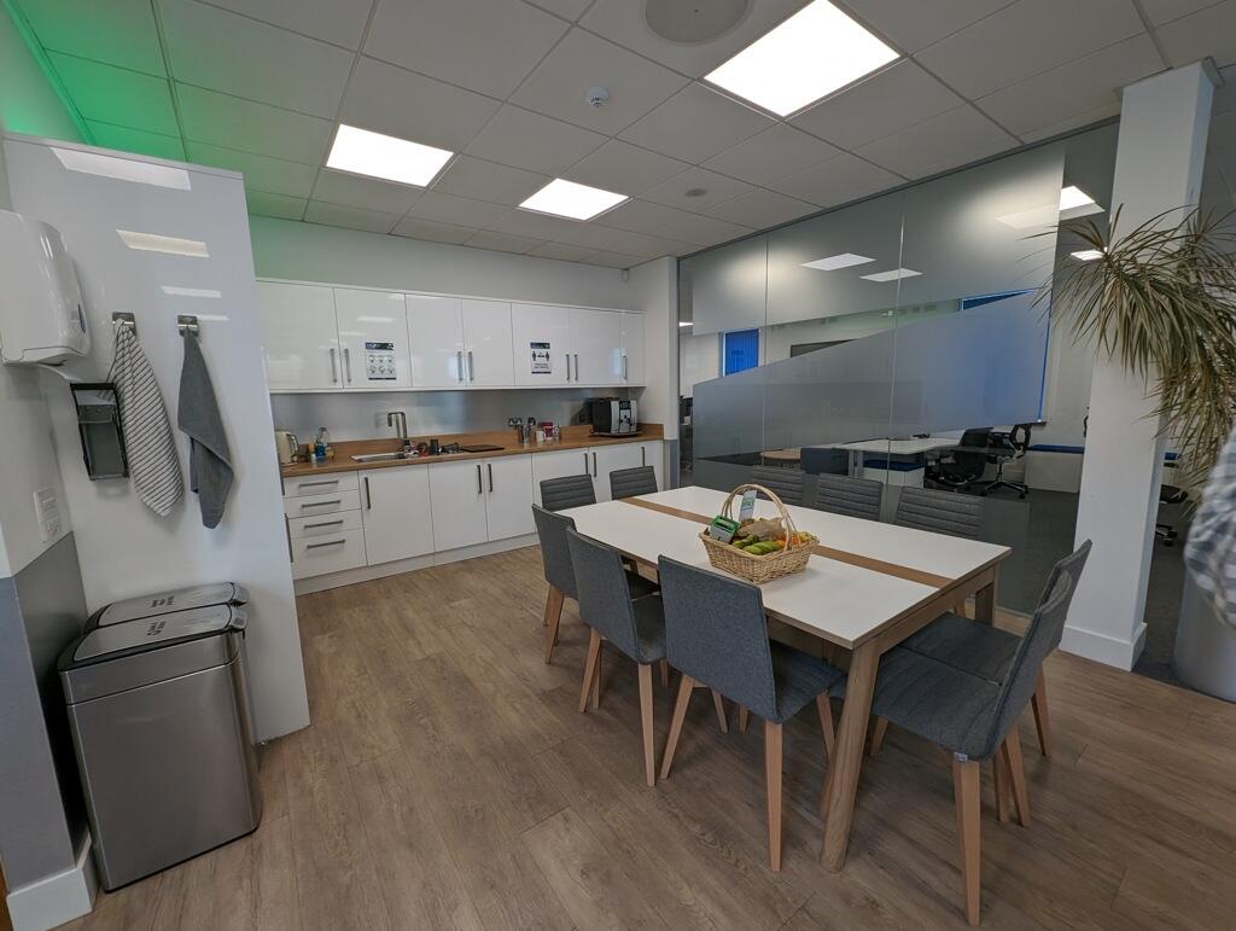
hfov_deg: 106.1
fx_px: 465
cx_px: 618
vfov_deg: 90.1
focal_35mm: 13
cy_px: 466
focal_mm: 1.95
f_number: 2.2
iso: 60
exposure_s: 1/100
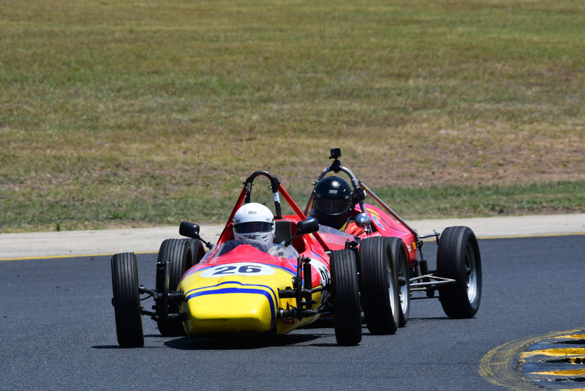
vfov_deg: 2.2
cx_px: 292
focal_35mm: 615
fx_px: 9997
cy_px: 196
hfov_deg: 3.4
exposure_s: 1/640
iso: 320
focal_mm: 410
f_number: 11
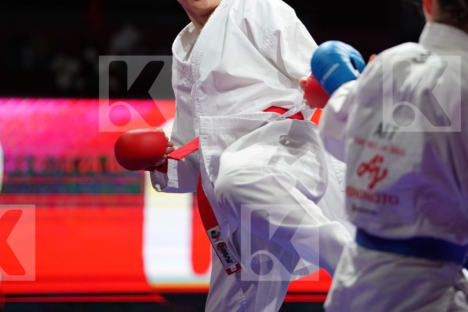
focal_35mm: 322
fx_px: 4185
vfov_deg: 4.3
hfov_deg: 6.4
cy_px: 94
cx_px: 280
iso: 3200
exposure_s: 1/1000
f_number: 2.8
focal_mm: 200
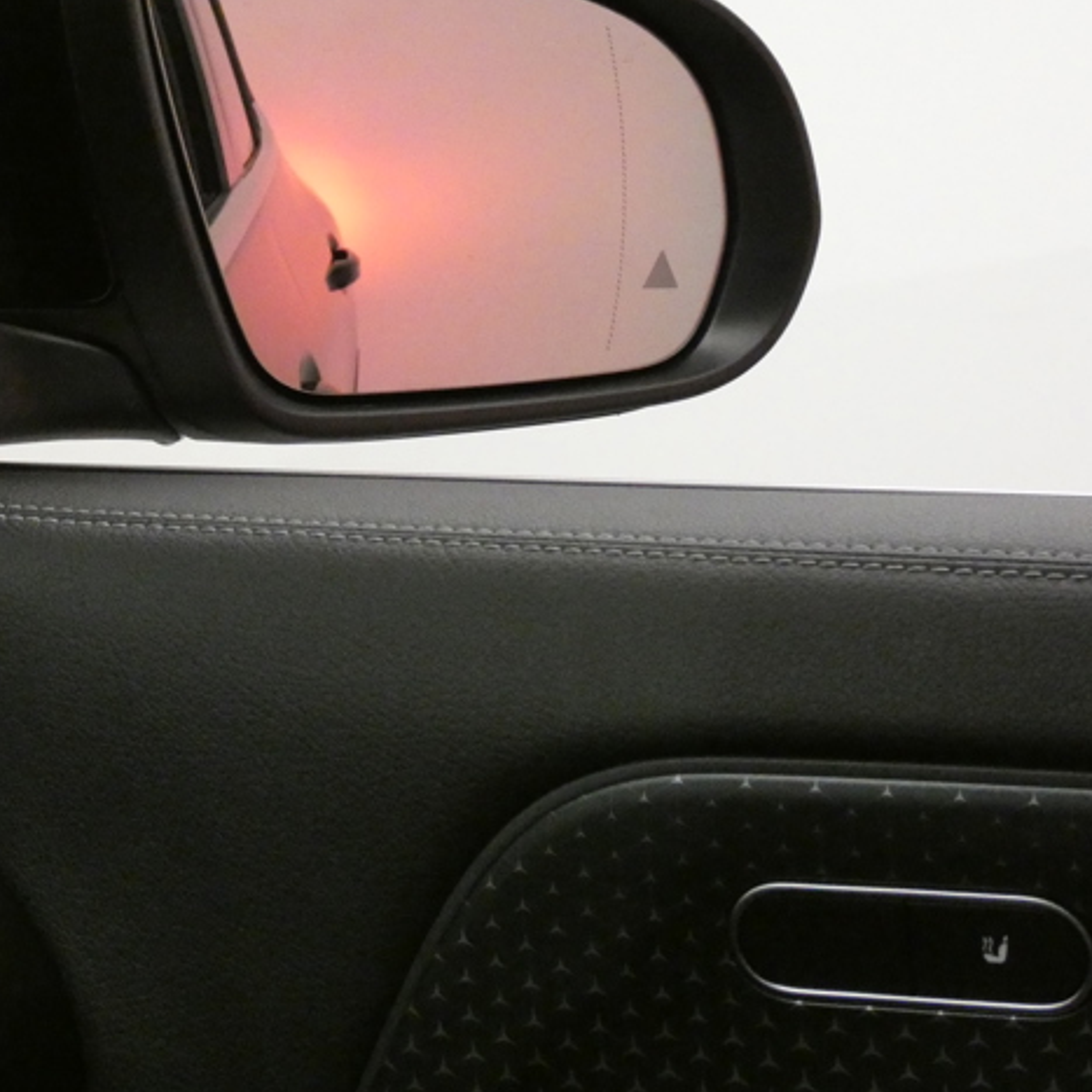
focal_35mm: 106
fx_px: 3783
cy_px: 428
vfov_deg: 16.4
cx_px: 224
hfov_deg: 16.3
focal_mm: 12.5
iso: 1600
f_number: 4.3
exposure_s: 1/30
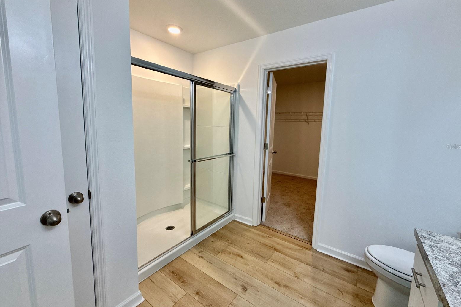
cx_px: 237
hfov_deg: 100.4
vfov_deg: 77.3
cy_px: 147
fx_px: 192
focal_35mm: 15
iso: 160
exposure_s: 1/120
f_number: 2.2
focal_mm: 2.22
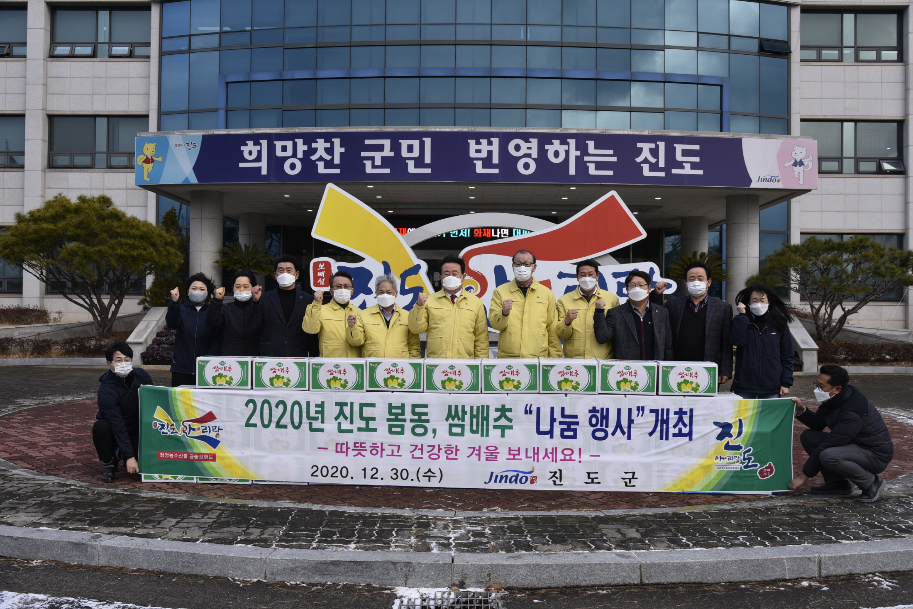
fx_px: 812
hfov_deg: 58.7
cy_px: 304
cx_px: 456
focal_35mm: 32
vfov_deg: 41.1
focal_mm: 32
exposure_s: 1/125
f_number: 8
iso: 100
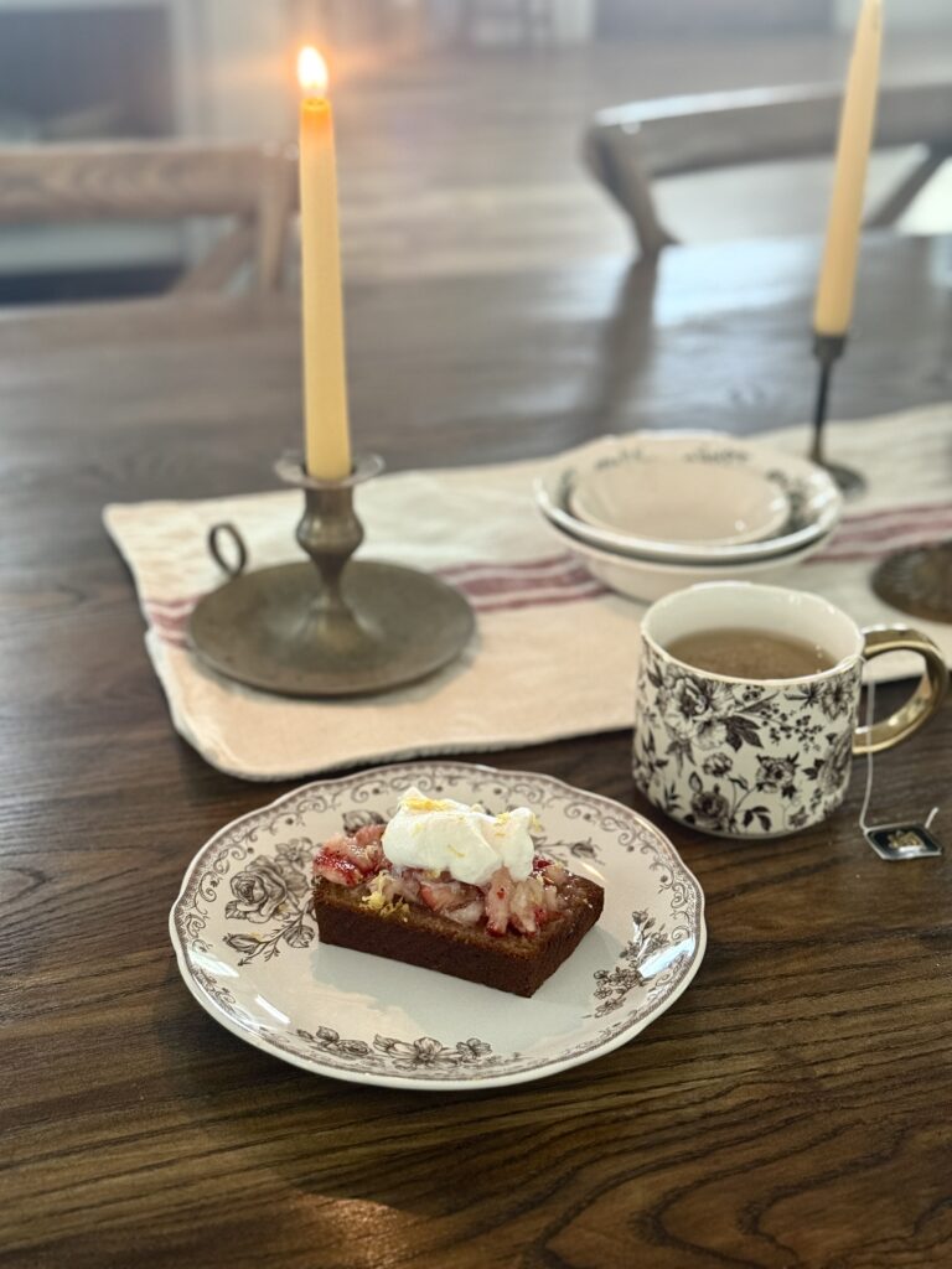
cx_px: 476
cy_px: 634
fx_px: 1760
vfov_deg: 39.7
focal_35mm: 48
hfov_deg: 30.3
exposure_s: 1/40
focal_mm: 6.76
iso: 400
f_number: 1.78
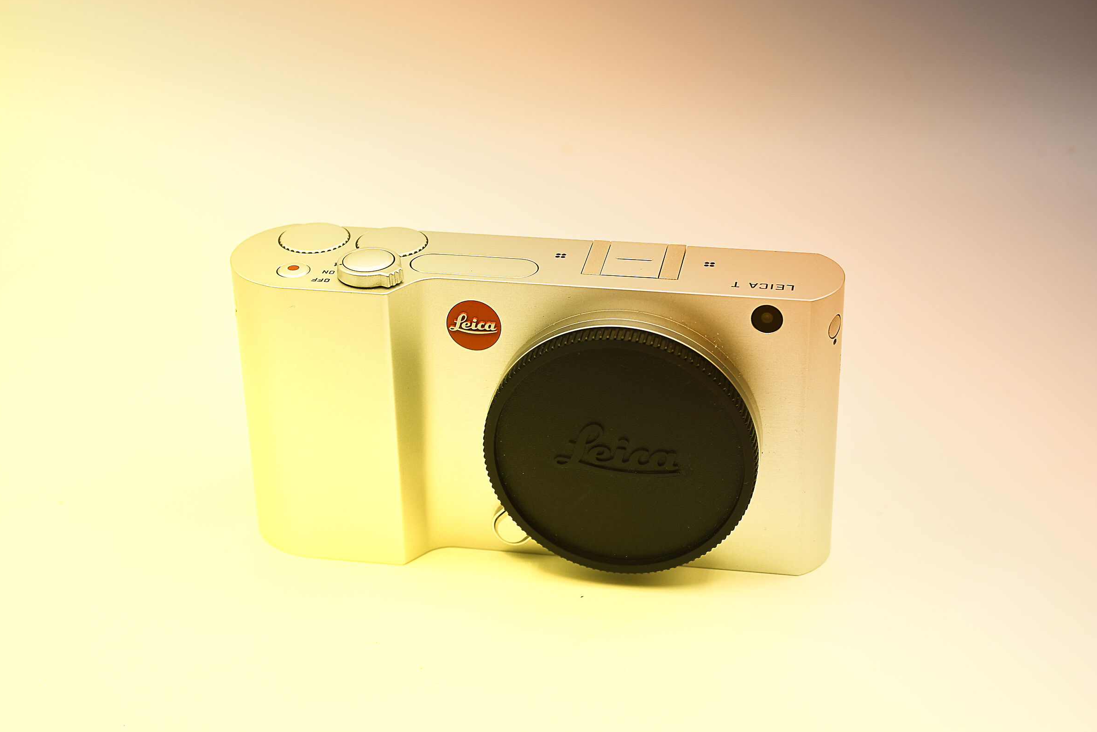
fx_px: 2316
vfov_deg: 17.9
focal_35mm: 76
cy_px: 368
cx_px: 543
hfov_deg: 26.6
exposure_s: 1/80
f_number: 6.3
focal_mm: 50
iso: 100
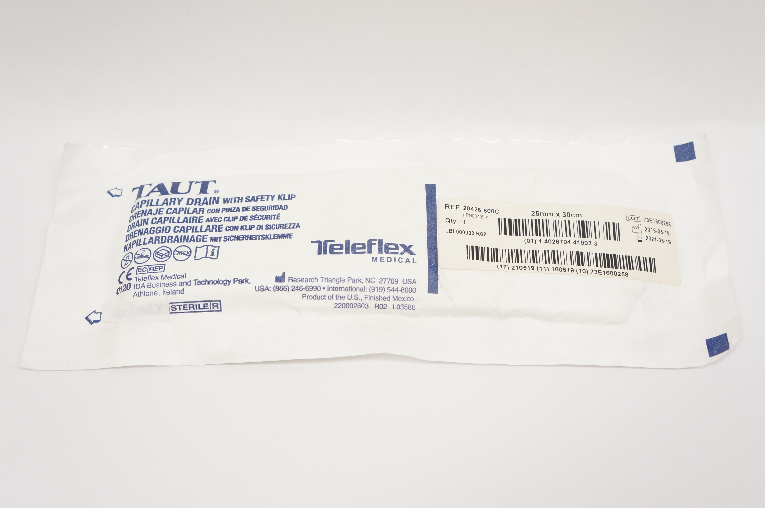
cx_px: 382
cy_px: 254
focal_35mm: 40
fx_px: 860
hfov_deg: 48.0
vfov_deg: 32.9
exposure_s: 1/80
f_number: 5.6
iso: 400
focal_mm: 27
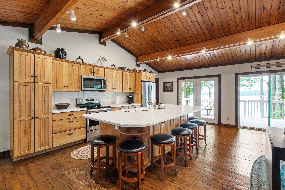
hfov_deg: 96.7
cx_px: 149
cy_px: 89
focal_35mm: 16
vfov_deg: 73.7
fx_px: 127
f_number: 8
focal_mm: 10
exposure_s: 1/1.25
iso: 100
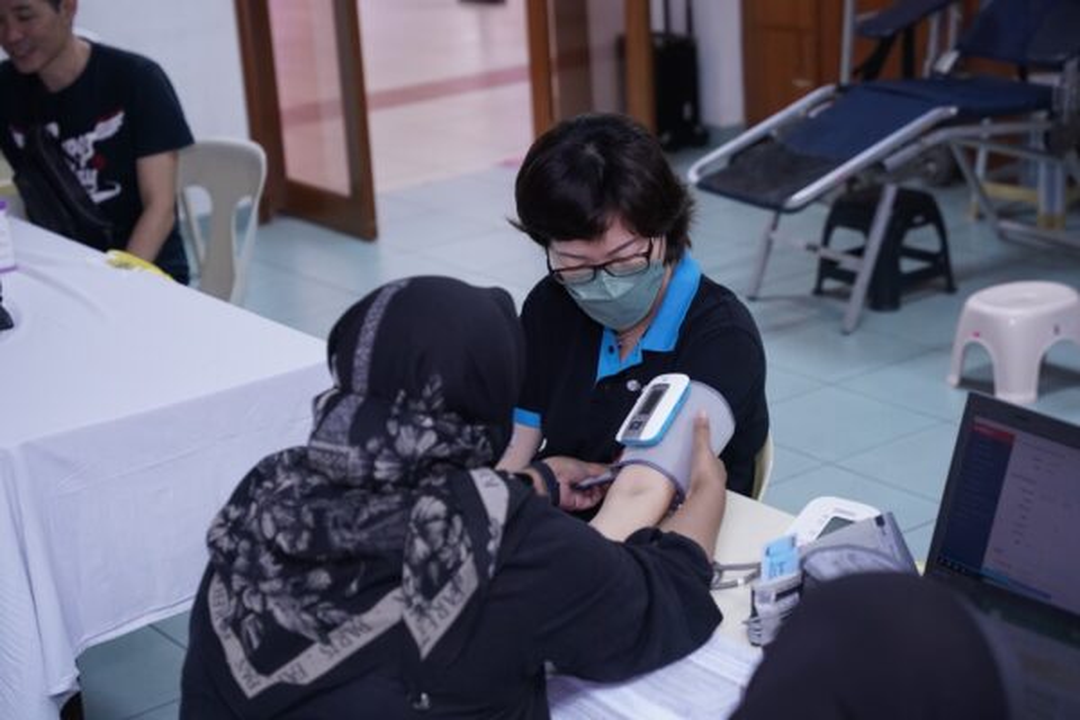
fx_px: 2001
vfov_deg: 20.4
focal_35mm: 67
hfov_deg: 30.2
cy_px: 360
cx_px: 540
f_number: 4
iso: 4000
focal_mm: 66.7
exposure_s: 1/80
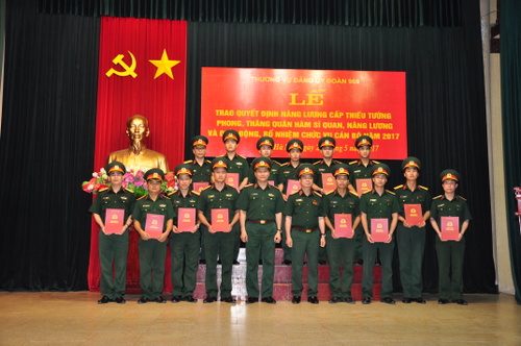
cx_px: 260
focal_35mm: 38
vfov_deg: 35.4
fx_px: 542
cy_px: 173
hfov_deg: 51.3
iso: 800
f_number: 5.6
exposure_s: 1/60
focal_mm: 25
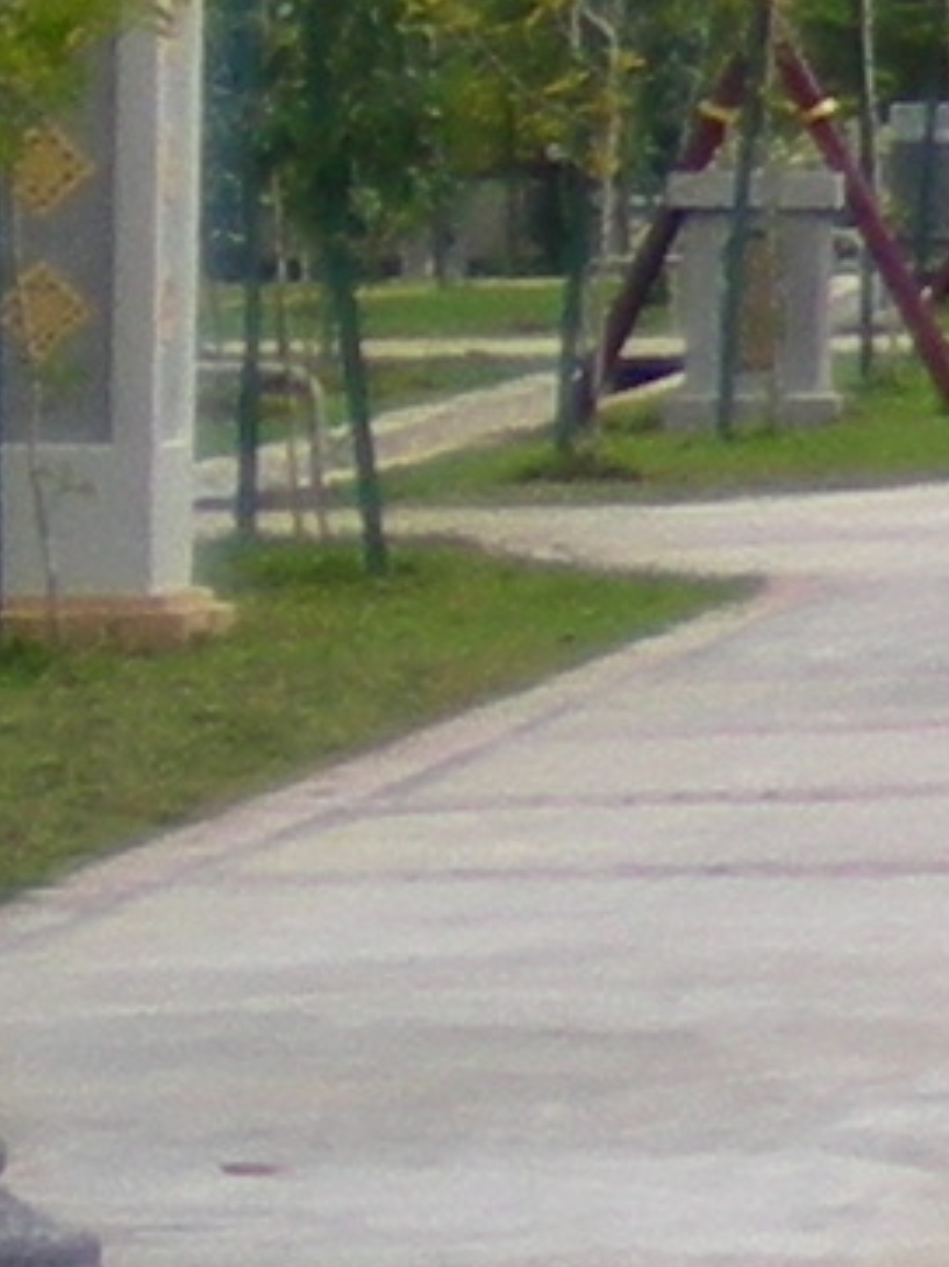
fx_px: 11777
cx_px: 4595
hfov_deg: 4.1
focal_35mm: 322
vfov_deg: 6.0
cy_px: -1089
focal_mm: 6.3
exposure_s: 1/243
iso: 50
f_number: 3.1
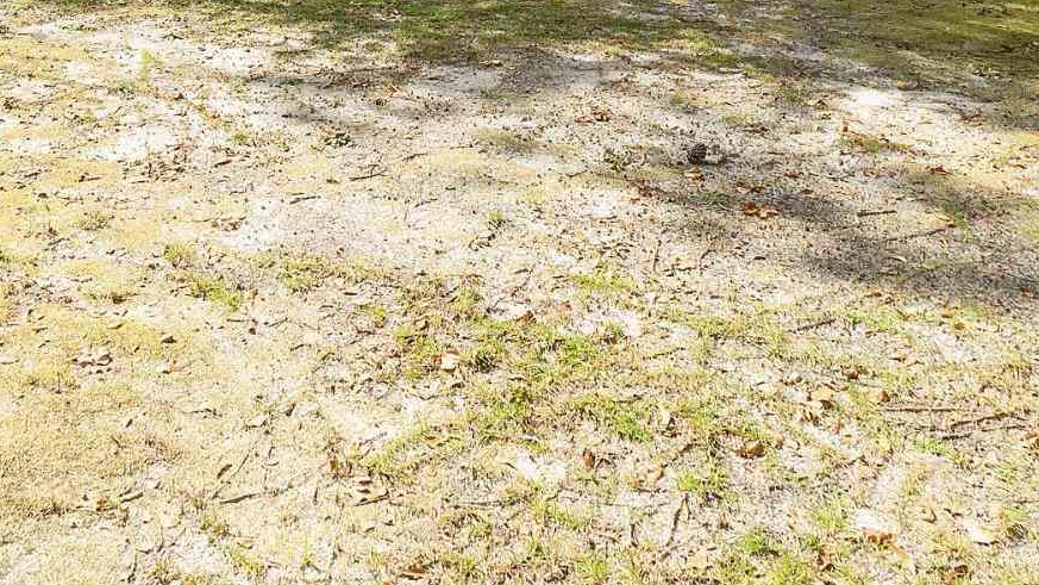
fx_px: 1240
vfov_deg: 21.7
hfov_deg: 45.3
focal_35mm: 45
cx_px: 424
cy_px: -312
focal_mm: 10
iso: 250
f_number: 8
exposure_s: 1/400
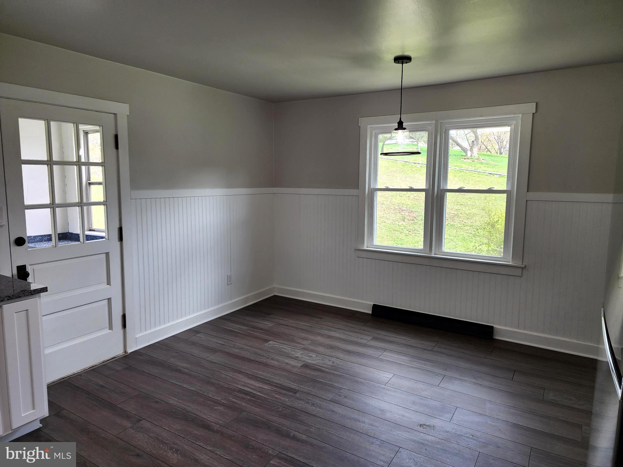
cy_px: 234
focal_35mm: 23
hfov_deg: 73.9
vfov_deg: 58.9
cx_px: 312
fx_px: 414
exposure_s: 1/120
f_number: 1.8
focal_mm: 6.4
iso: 50
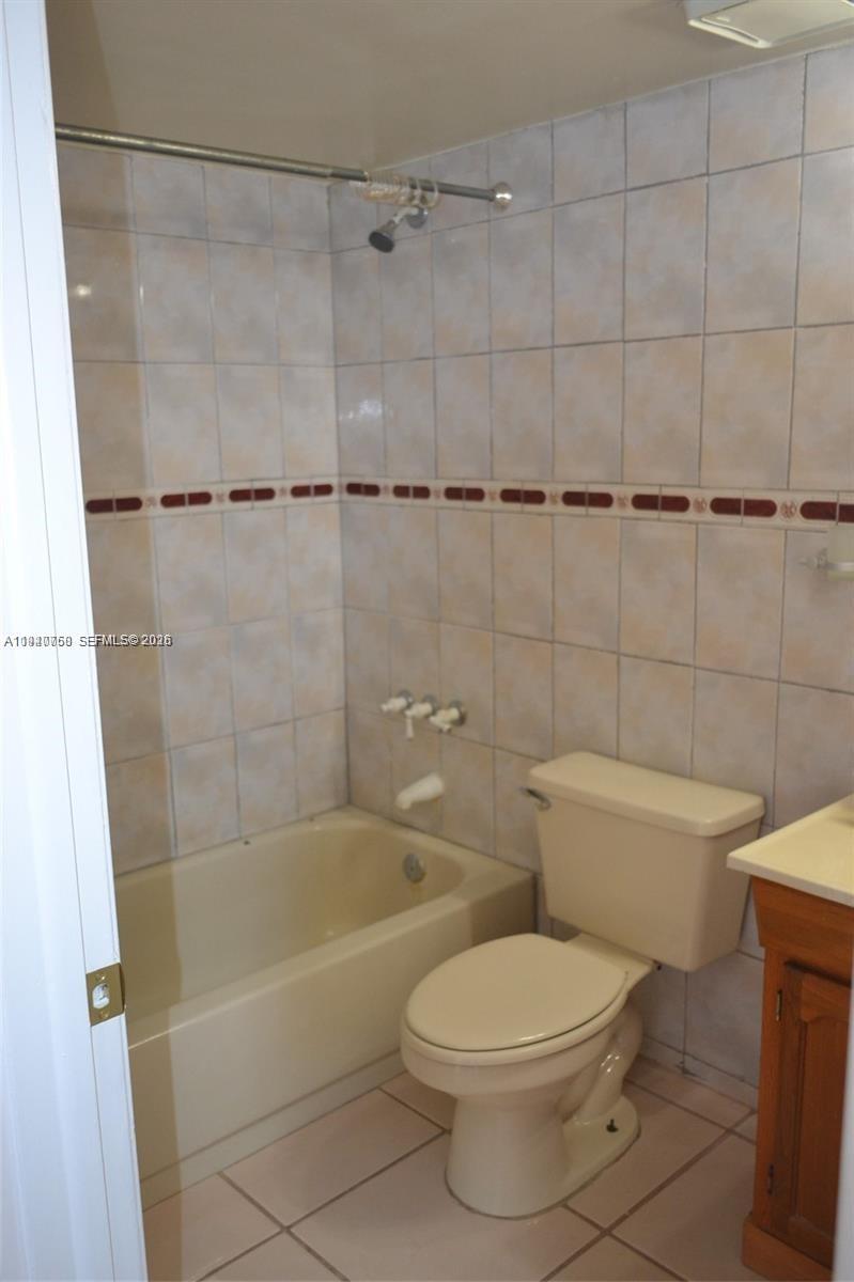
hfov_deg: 43.6
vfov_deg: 62.0
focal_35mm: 30
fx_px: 1068
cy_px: 641
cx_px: 427
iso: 800
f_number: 3.8
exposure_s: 1/60
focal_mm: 20
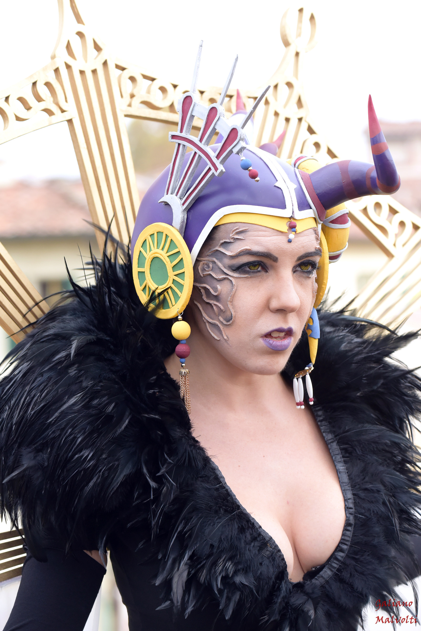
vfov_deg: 20.0
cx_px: 210
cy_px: 316
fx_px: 1788
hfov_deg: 13.4
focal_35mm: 102
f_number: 6.3
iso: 2000
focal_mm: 102
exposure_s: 1/1000
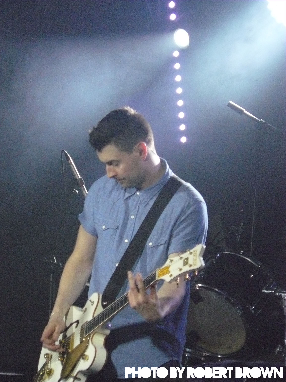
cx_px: 143
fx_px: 2776
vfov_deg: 7.9
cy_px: 191
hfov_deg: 5.9
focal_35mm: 252
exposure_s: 1/40
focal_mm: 41.9
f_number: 3.3
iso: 800
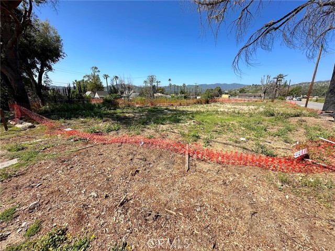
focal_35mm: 14
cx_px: 168
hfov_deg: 102.1
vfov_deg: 85.7
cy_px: 126
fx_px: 135
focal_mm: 2.22
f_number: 2.2
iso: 50
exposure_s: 1/1825
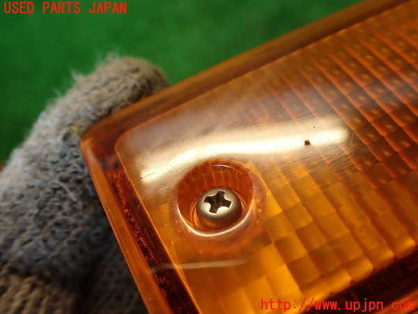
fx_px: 362
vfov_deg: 46.8
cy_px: 157
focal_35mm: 30
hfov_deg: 60.0
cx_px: 209
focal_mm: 5.4
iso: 200
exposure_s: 1/60
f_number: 2.3
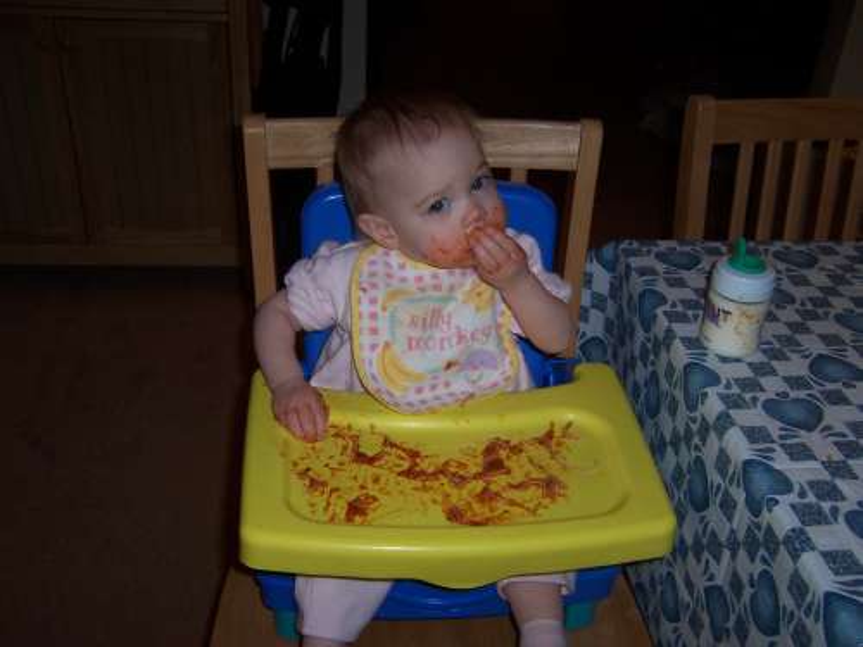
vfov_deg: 39.7
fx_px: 898
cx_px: 432
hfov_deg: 51.4
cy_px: 324
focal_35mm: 36
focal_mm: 5.6
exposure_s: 1/60
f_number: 2.8
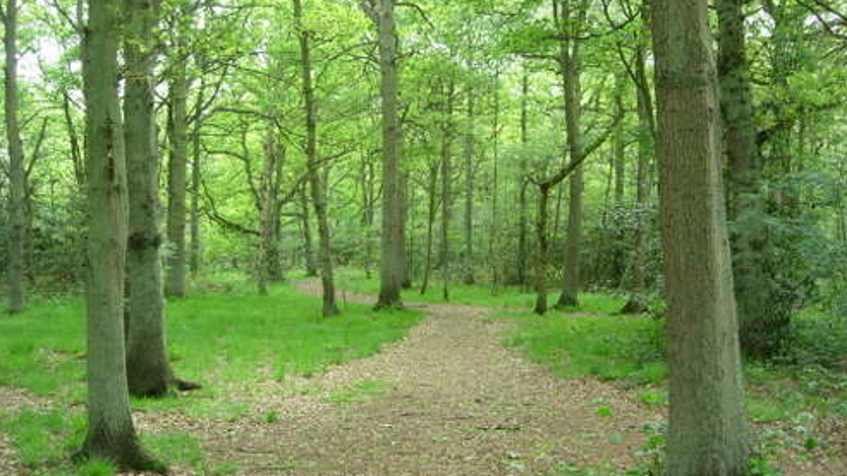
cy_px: 245
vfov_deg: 28.3
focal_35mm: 42
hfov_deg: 48.4
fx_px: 943
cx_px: 423
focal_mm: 7.8
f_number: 2.8
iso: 64
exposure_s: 1/45.2
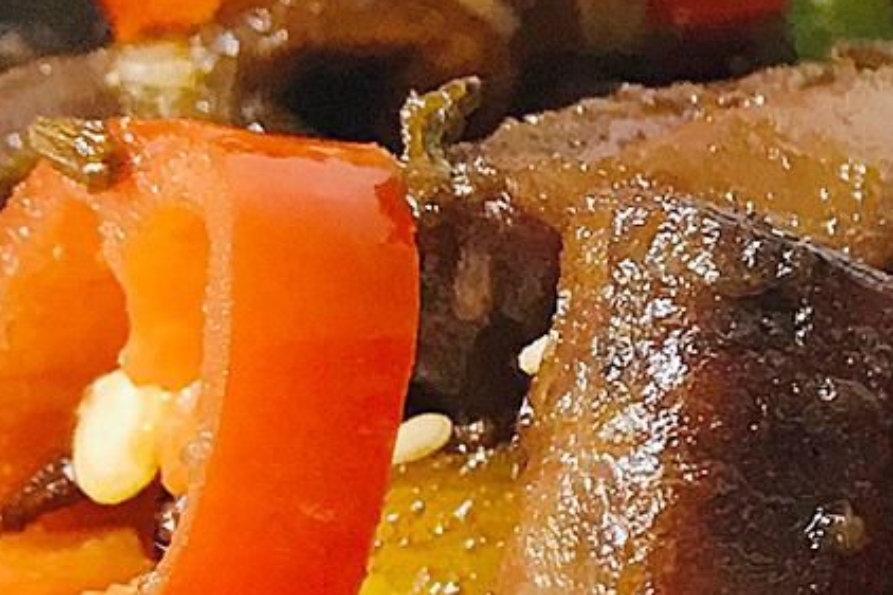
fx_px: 3546
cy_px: 392
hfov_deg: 12.0
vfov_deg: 9.6
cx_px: 2051
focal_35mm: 143
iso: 32
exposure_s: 1/33
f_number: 2.2
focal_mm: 4.15
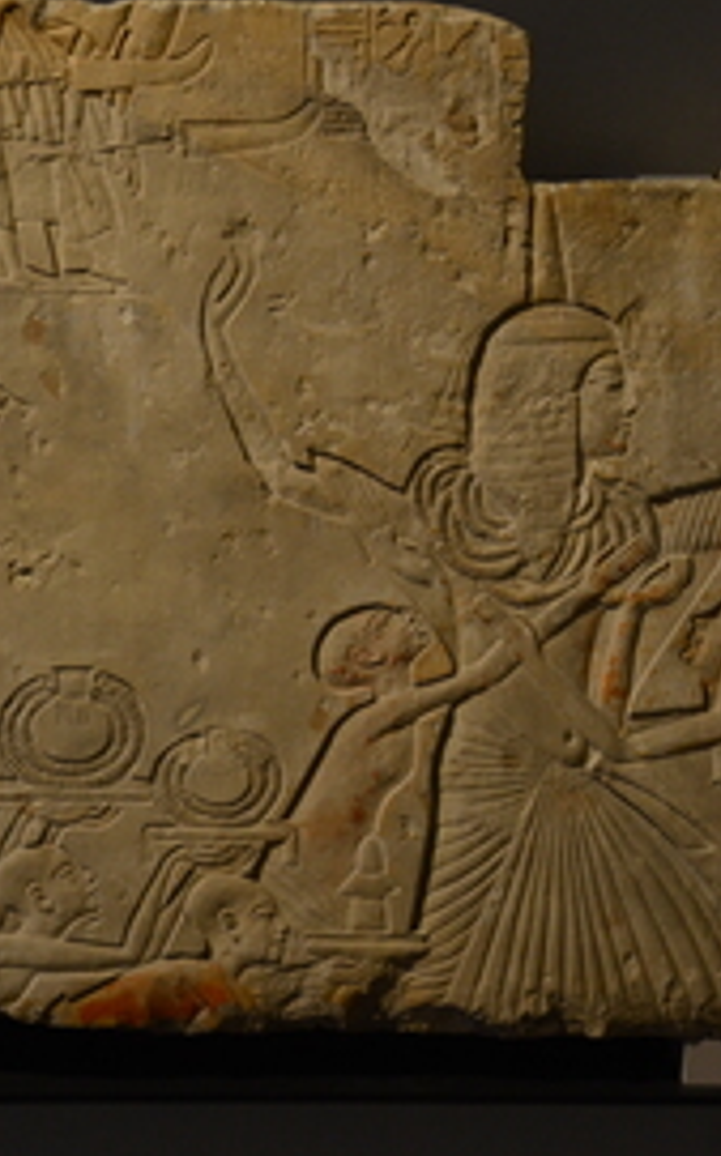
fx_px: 2419
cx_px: 346
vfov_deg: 26.9
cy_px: 569
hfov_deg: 17.0
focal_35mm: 77
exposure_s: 1/50
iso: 1250
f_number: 4
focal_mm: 31
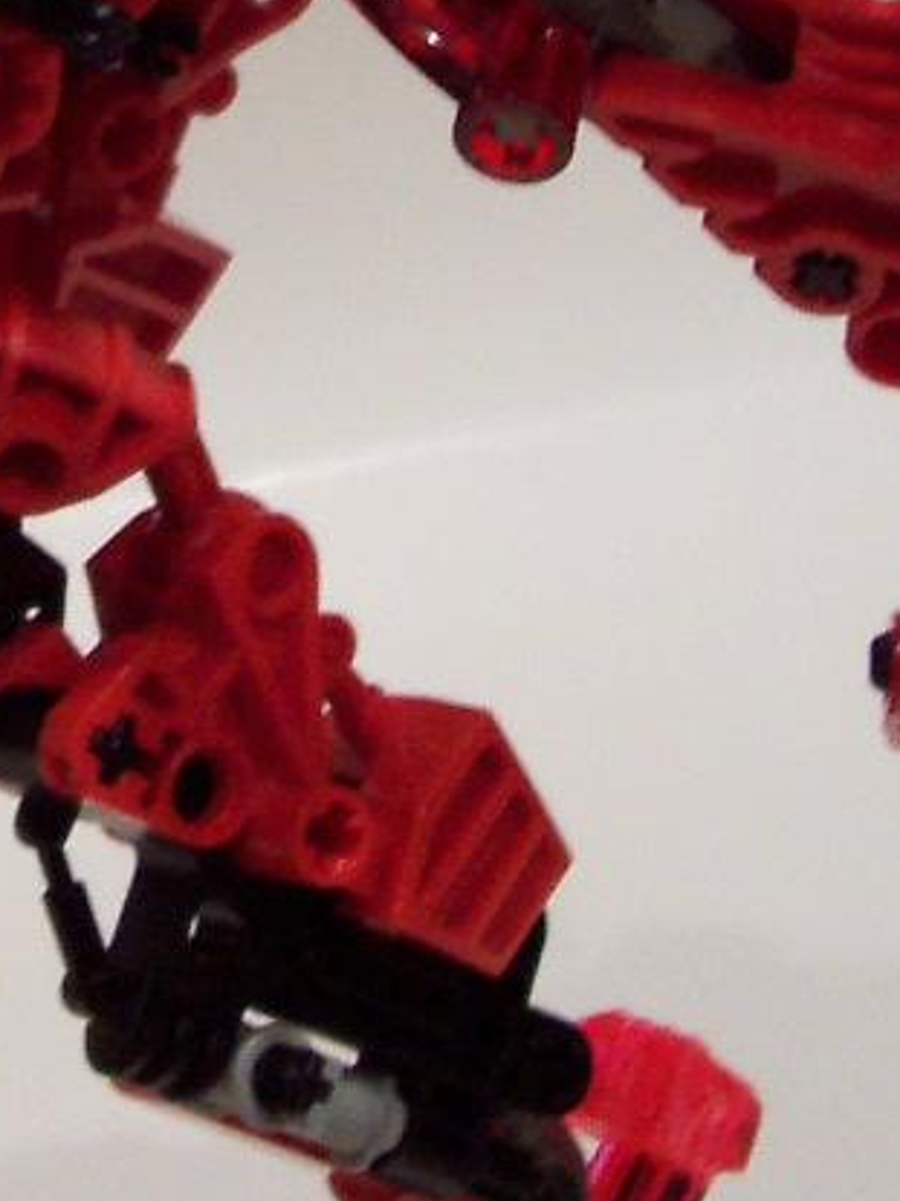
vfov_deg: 17.8
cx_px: -124
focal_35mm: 107
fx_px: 3711
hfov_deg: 13.5
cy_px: -90
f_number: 2.8
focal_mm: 5.6
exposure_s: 1/30
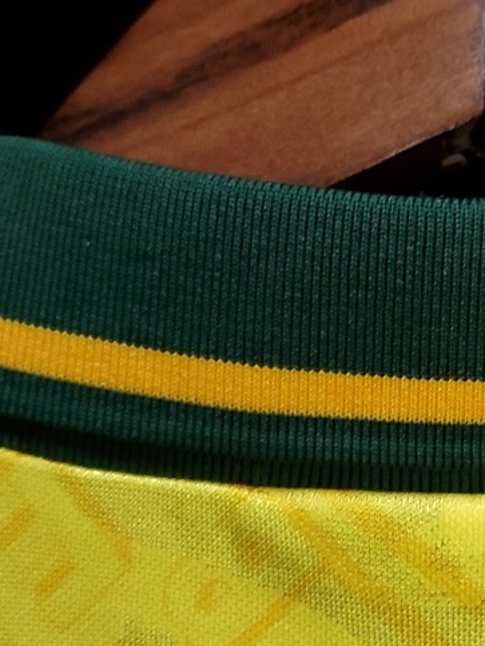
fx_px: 1084
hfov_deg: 24.3
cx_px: 464
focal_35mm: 58
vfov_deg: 33.2
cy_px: 328
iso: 200
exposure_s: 1/15
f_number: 1.5
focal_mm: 4.3
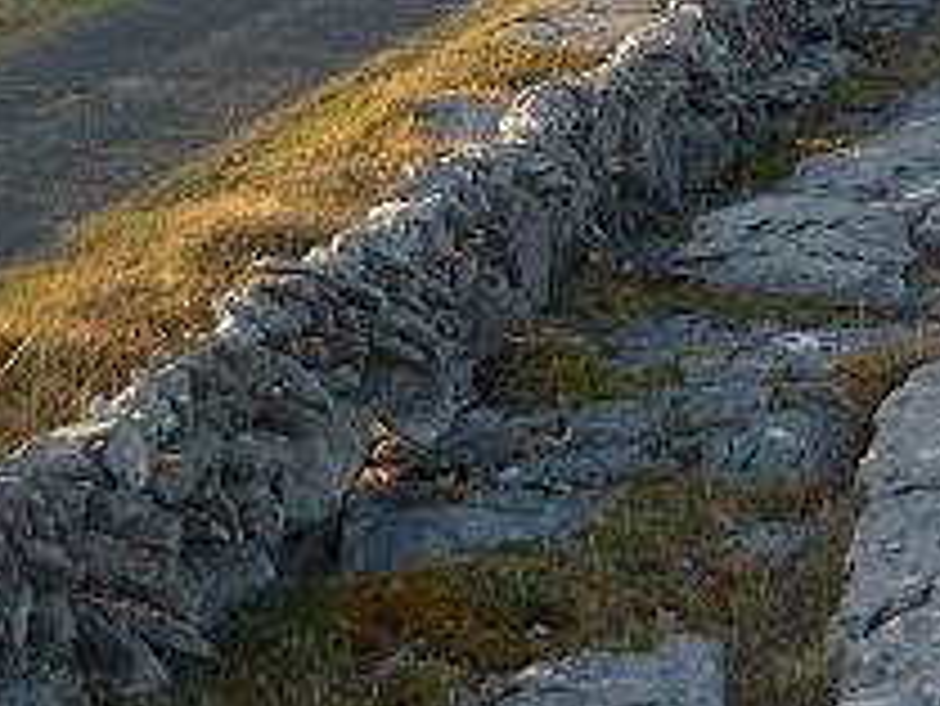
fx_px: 2744
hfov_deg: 19.4
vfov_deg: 14.1
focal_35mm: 101
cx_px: 396
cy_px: -220
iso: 100
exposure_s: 1/200
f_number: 2.8
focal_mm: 5.5
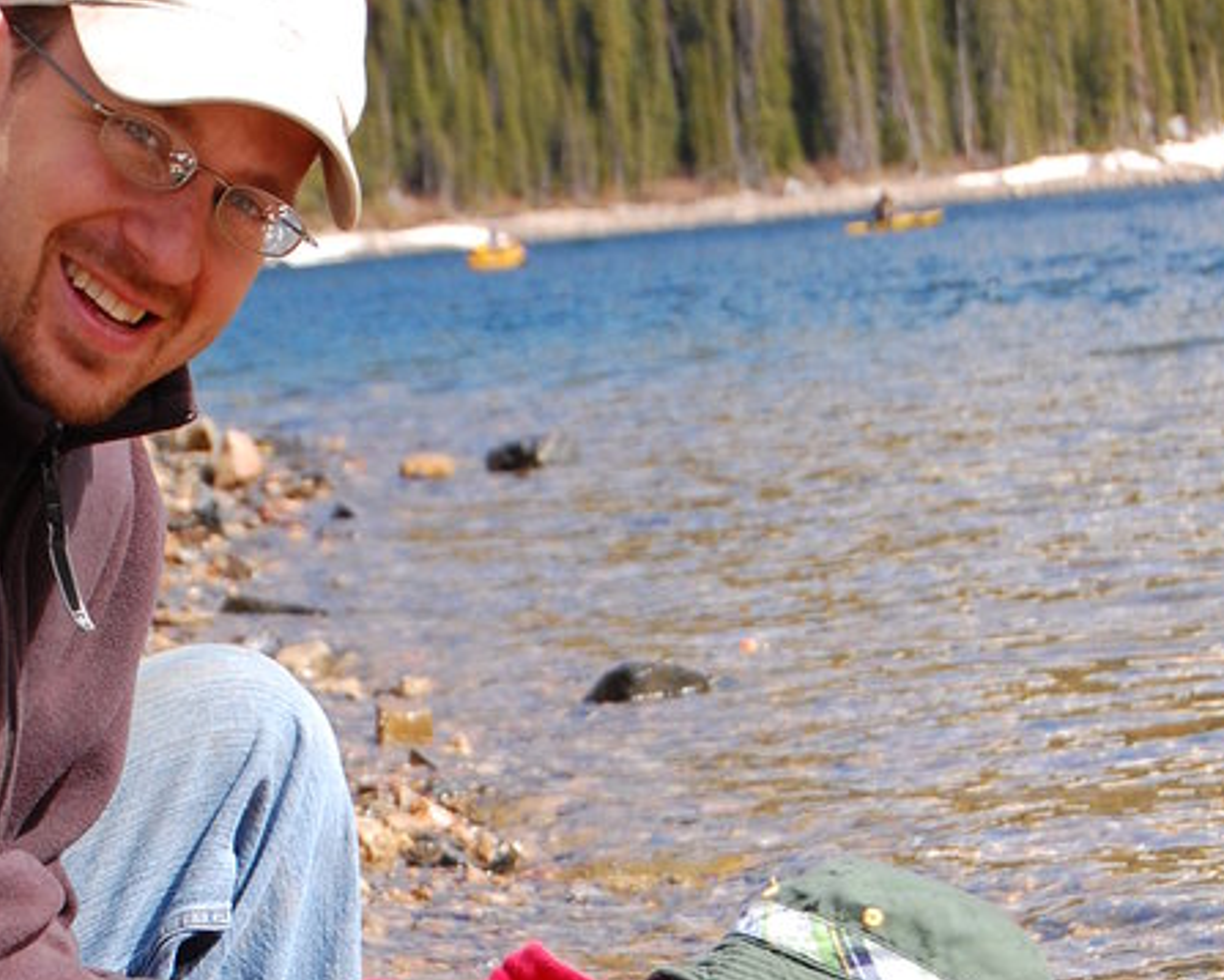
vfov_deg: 8.7
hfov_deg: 10.9
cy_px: 1125
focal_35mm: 177
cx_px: 401
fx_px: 6417
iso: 400
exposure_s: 1/400
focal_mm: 55
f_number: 10
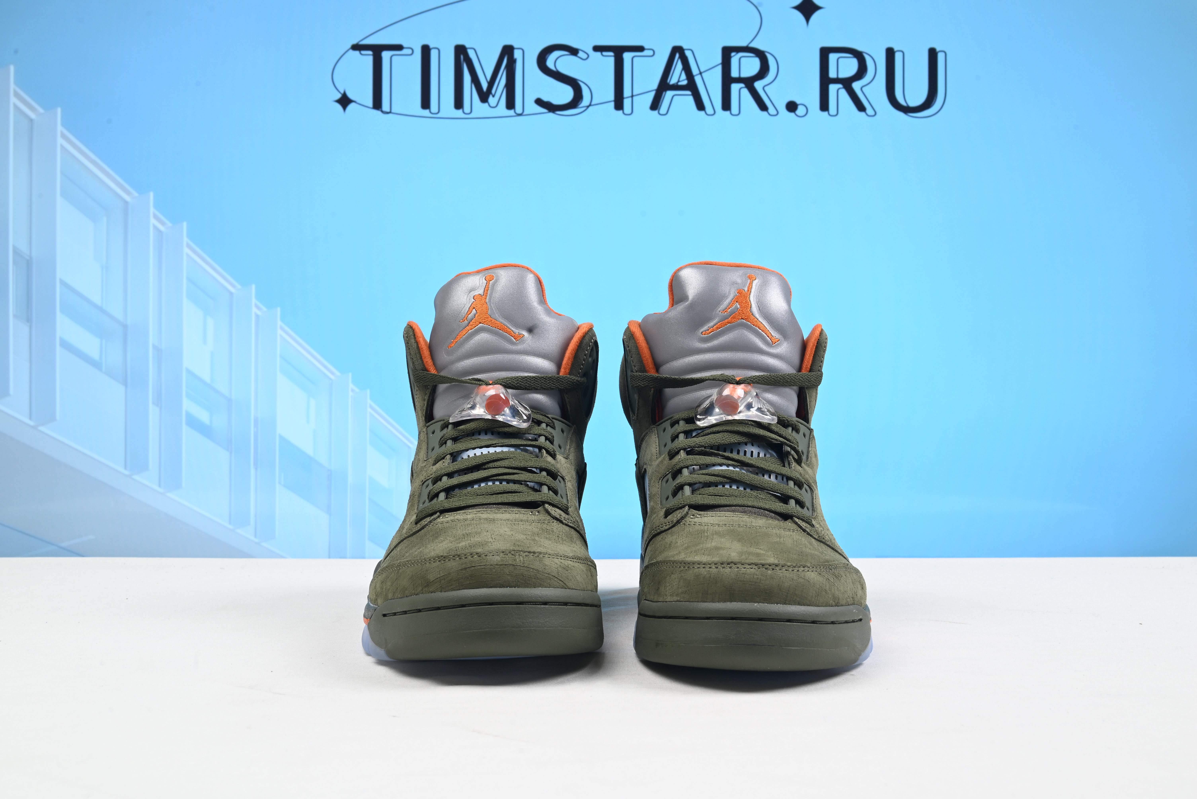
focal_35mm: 39
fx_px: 1297
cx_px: 598
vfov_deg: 34.2
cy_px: 400
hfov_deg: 49.5
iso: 100
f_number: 16
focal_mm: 39
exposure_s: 1/2
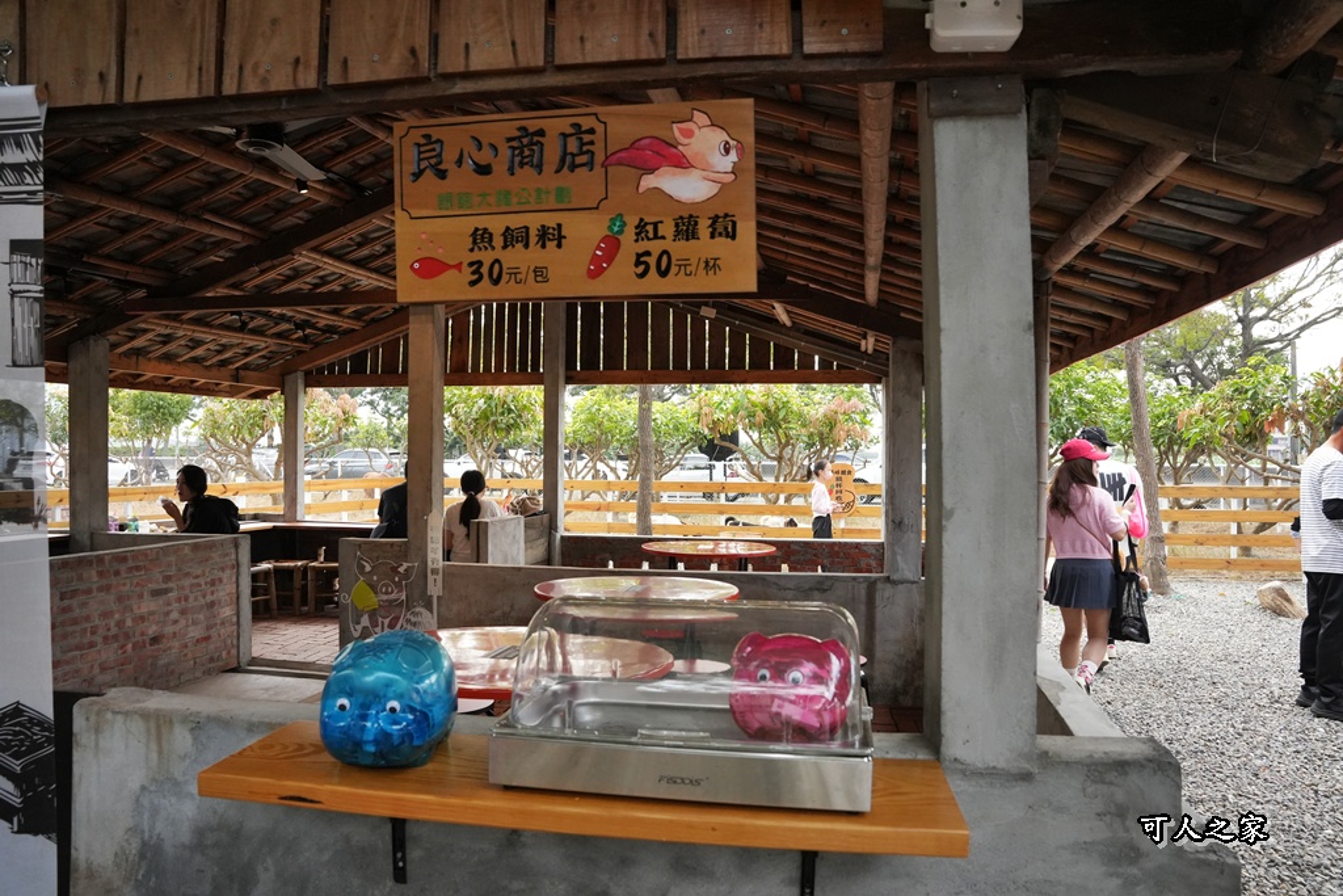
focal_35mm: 24
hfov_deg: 73.7
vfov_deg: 53.1
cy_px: 448
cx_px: 672
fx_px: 895
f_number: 8
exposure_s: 1/800
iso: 3200
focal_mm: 24
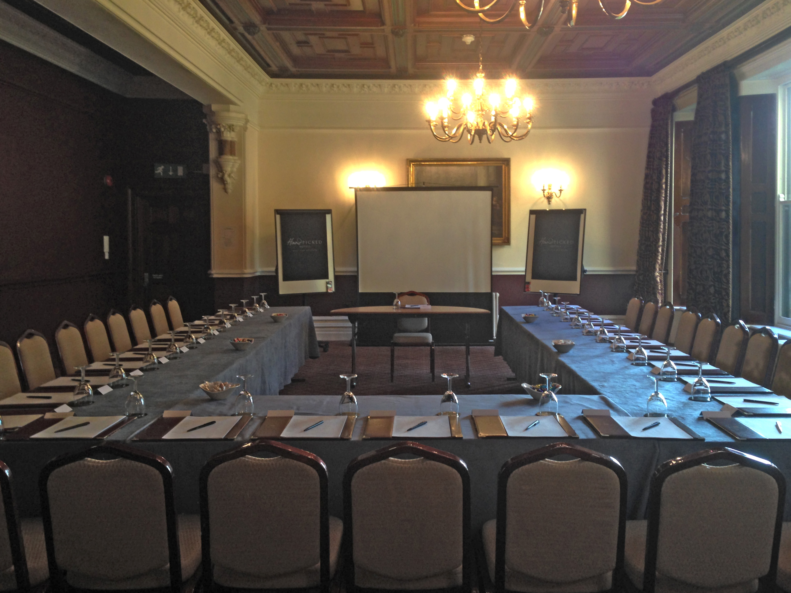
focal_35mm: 33
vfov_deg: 42.9
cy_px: 296
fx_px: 754
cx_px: 396
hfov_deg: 55.4
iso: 80
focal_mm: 4.12
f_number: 2.4
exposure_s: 1/20
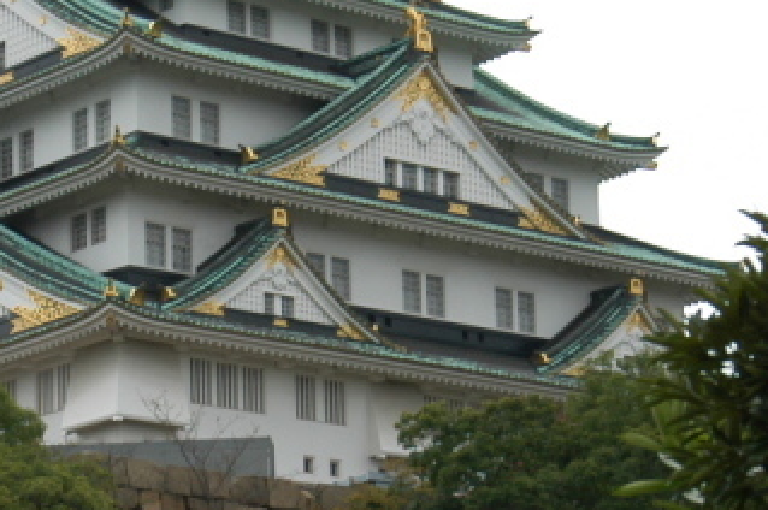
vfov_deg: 8.1
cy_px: 417
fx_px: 3593
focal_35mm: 169
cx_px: 308
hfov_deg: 12.2
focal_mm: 35
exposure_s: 1/400
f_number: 7.1
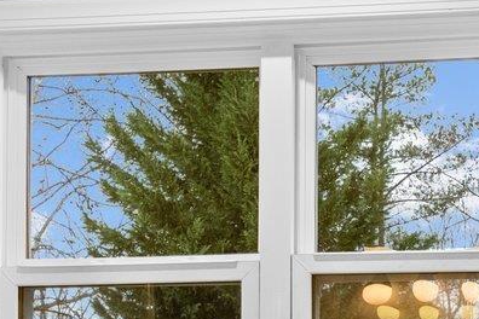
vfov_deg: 14.5
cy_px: 484
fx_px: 1171
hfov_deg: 20.4
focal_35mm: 88
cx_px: 681
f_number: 6.3
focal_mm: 17
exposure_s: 1/5
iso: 400
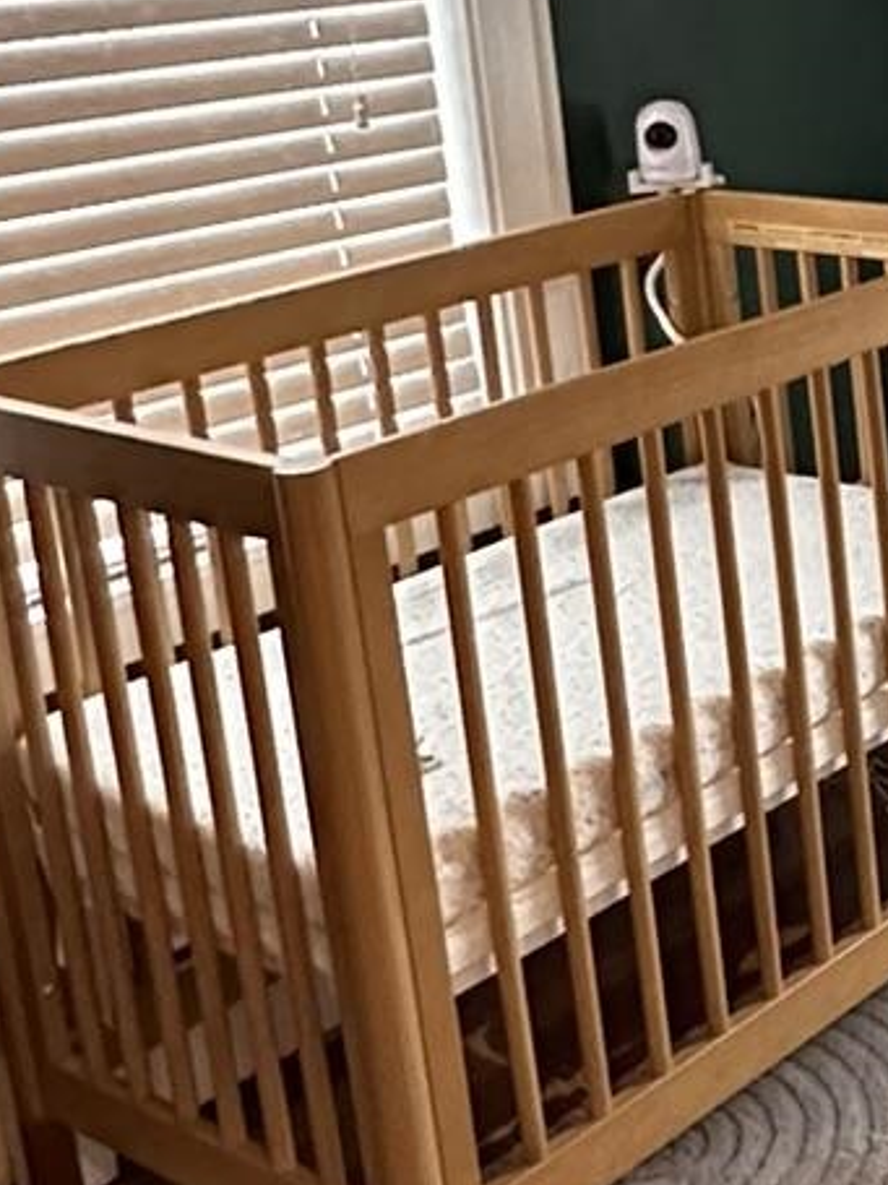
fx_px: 2156
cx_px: 1341
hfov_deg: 20.0
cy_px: 208
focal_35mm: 63
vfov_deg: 29.9
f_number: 2.2
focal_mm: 2.22
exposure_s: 1/60
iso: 1000
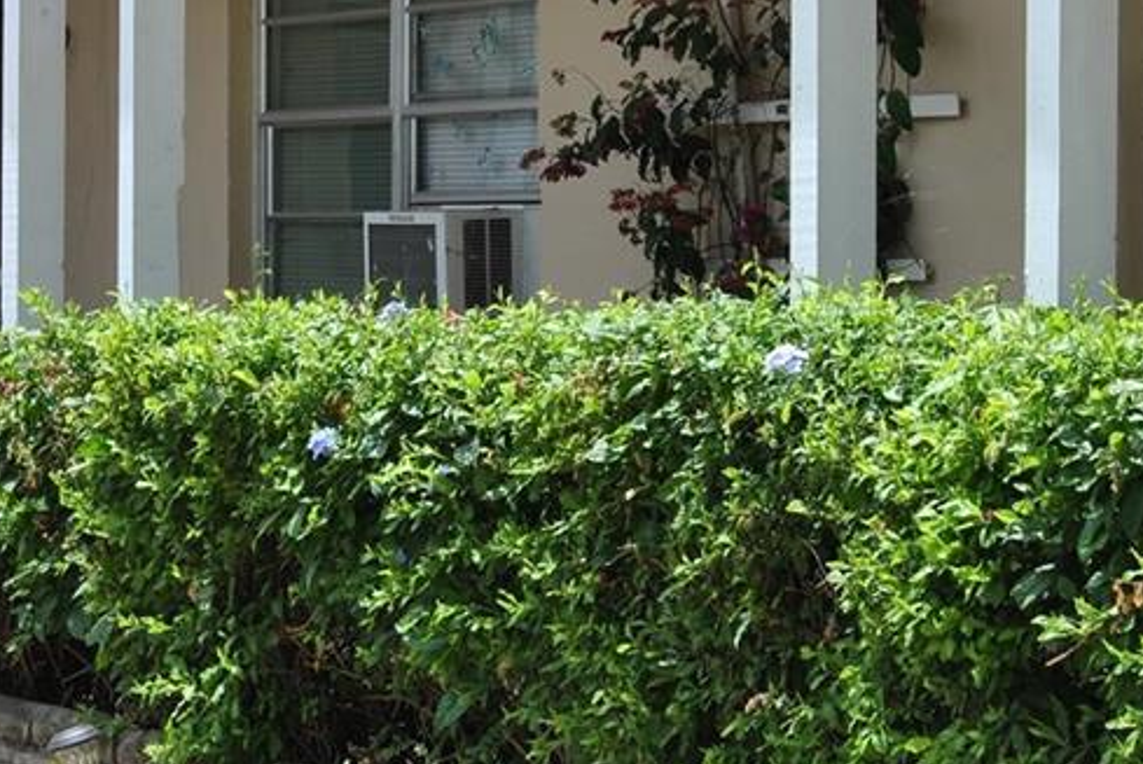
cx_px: 449
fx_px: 4195
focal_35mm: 132
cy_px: 89
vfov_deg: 10.4
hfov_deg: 15.5
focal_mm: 42
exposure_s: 1/200
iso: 100
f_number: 7.1
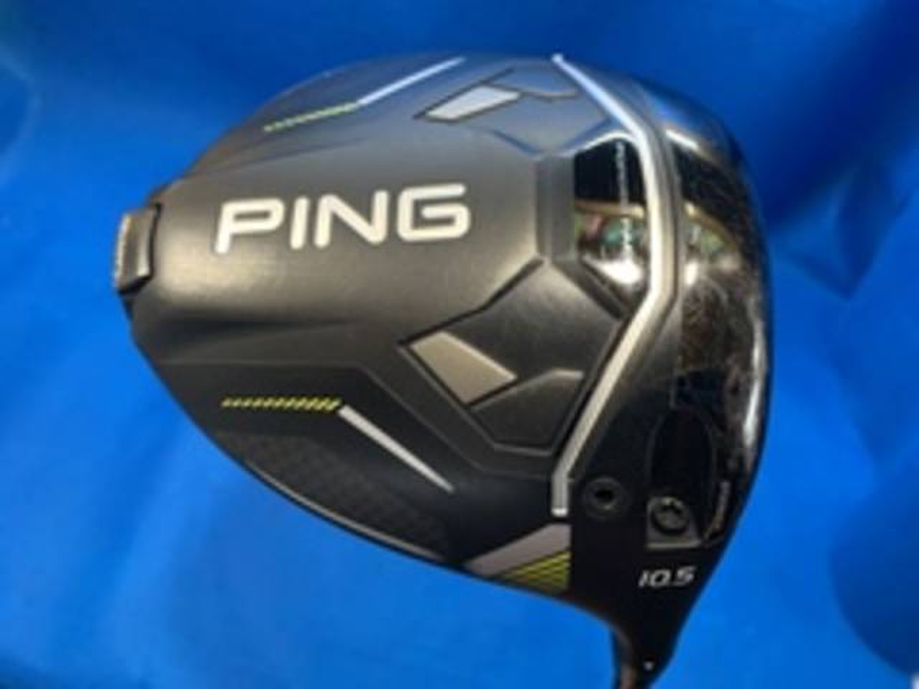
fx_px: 690
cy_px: 344
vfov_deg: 53.1
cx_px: 460
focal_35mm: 26
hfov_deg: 67.3
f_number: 1.8
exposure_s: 1/60
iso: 125
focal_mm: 4.25
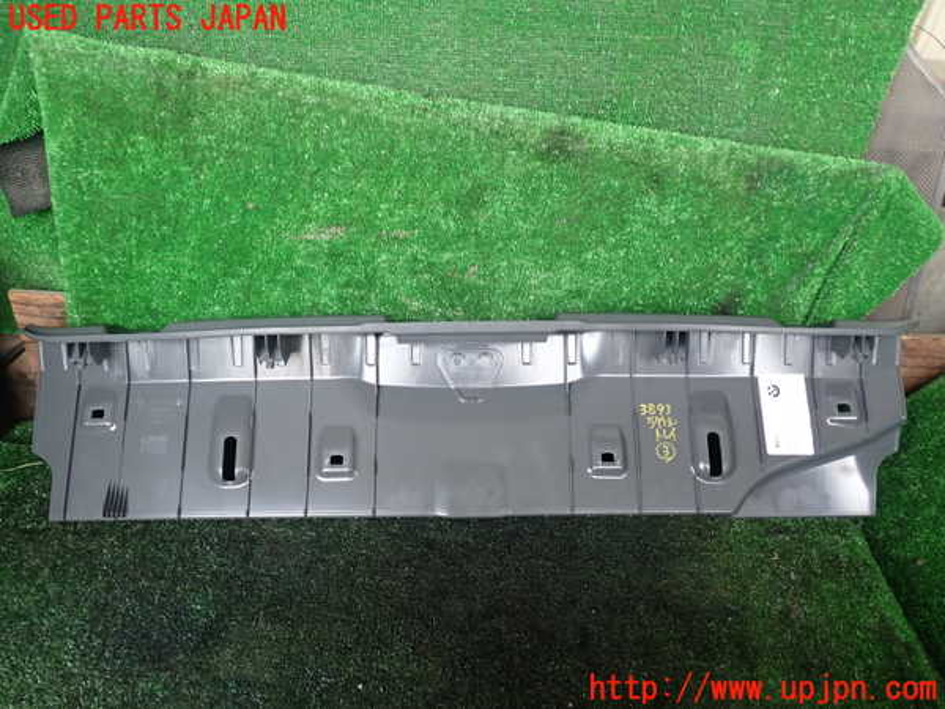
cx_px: 472
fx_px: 819
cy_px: 354
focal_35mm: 30
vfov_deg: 46.8
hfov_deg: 60.0
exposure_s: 1/30
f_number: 2.3
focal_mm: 5.4
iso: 250
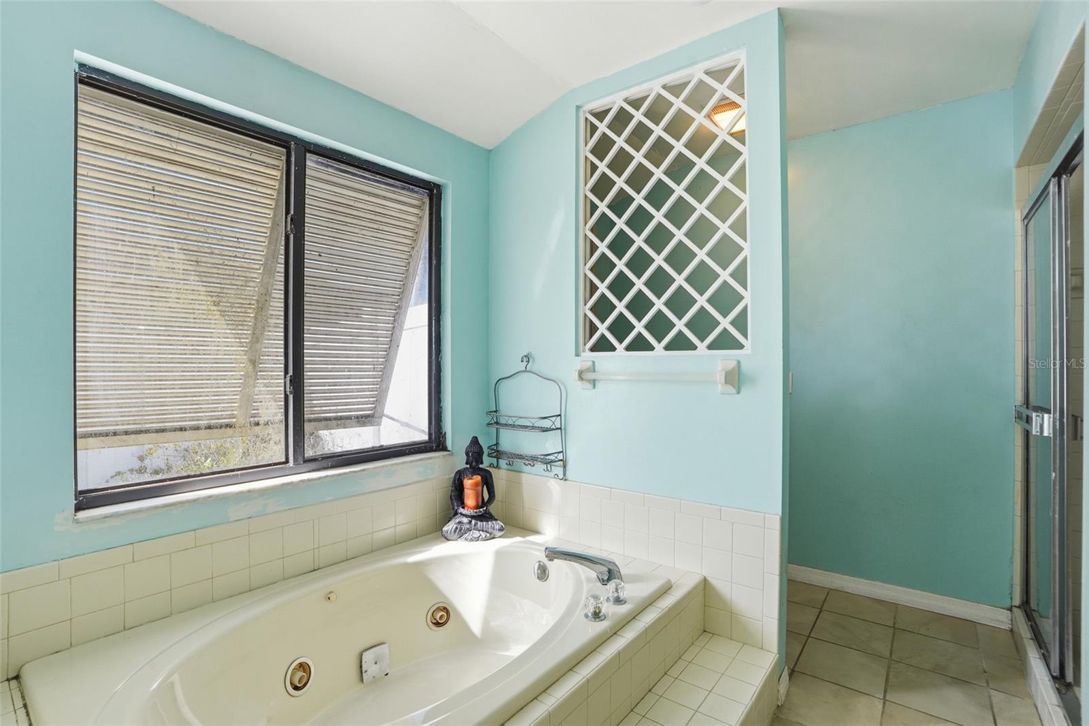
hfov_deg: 96.7
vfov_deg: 73.7
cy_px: 363
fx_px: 484
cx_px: 544
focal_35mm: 16
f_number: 9
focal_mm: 16
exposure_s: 1/400
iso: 400
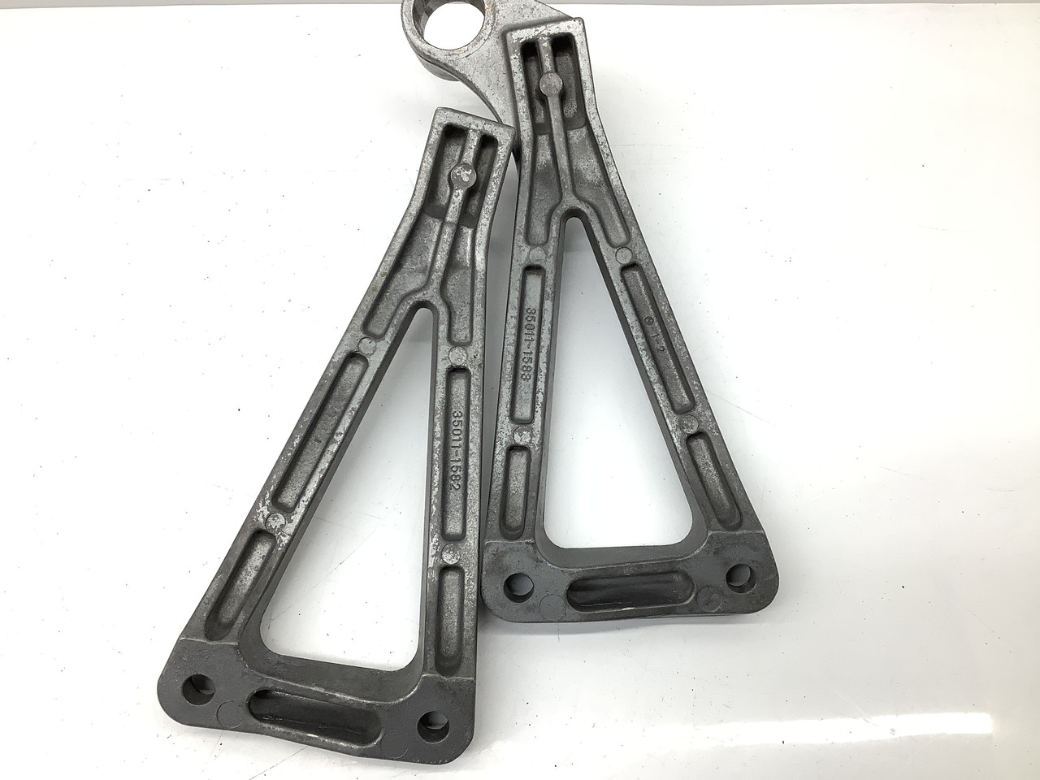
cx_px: 520
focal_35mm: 31
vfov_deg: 45.4
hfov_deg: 58.4
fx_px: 931
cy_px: 390
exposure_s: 1/120
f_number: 2.4
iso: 50
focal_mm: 3.3
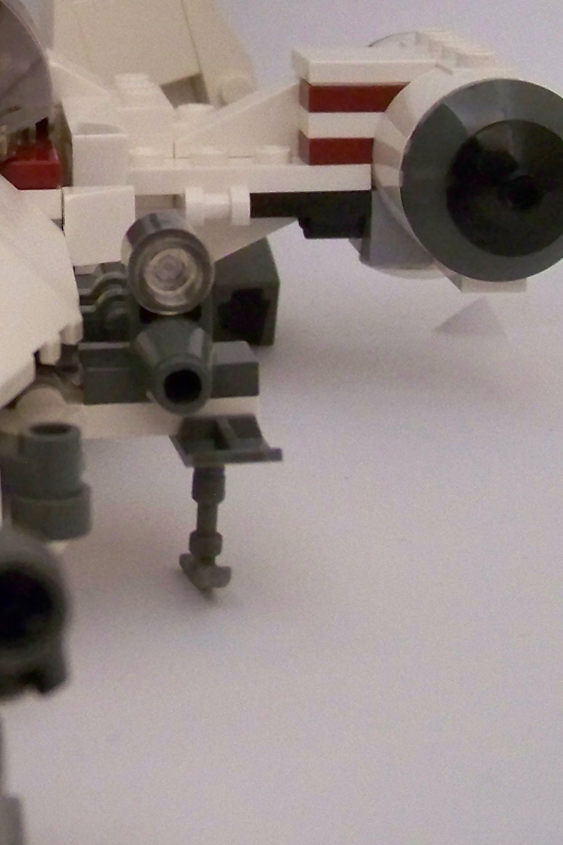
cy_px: 211
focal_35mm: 87
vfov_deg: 23.2
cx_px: -51
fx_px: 2041
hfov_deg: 15.3
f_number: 2.8
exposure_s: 1/8
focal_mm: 5.85
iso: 400
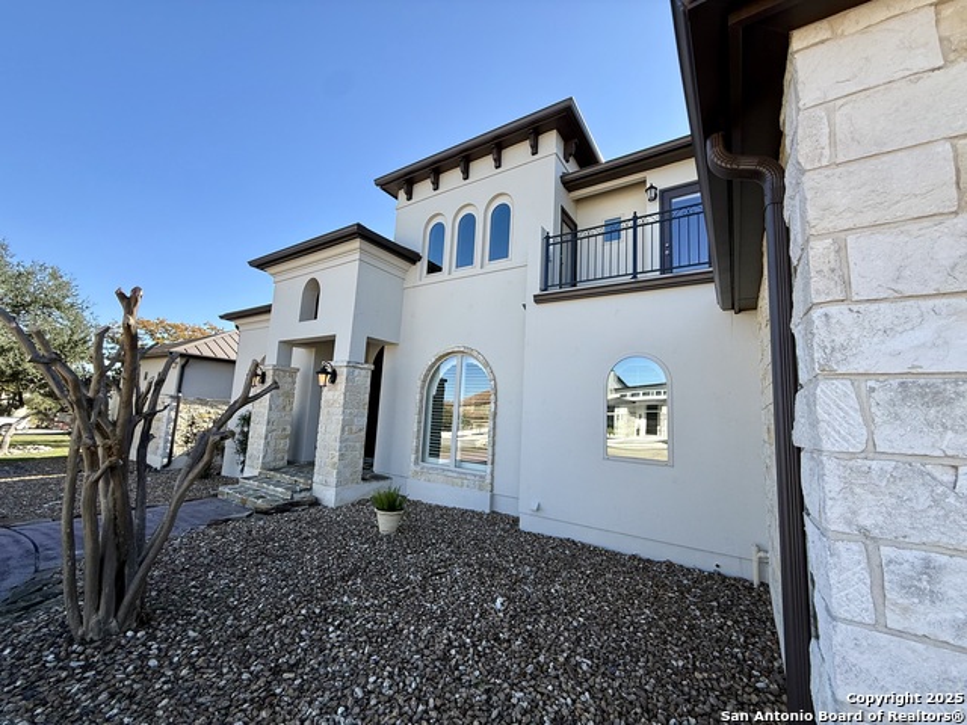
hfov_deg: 102.1
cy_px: 362
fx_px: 391
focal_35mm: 14
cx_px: 484
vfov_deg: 85.7
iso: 50
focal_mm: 2.22
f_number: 2.2
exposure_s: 1/651
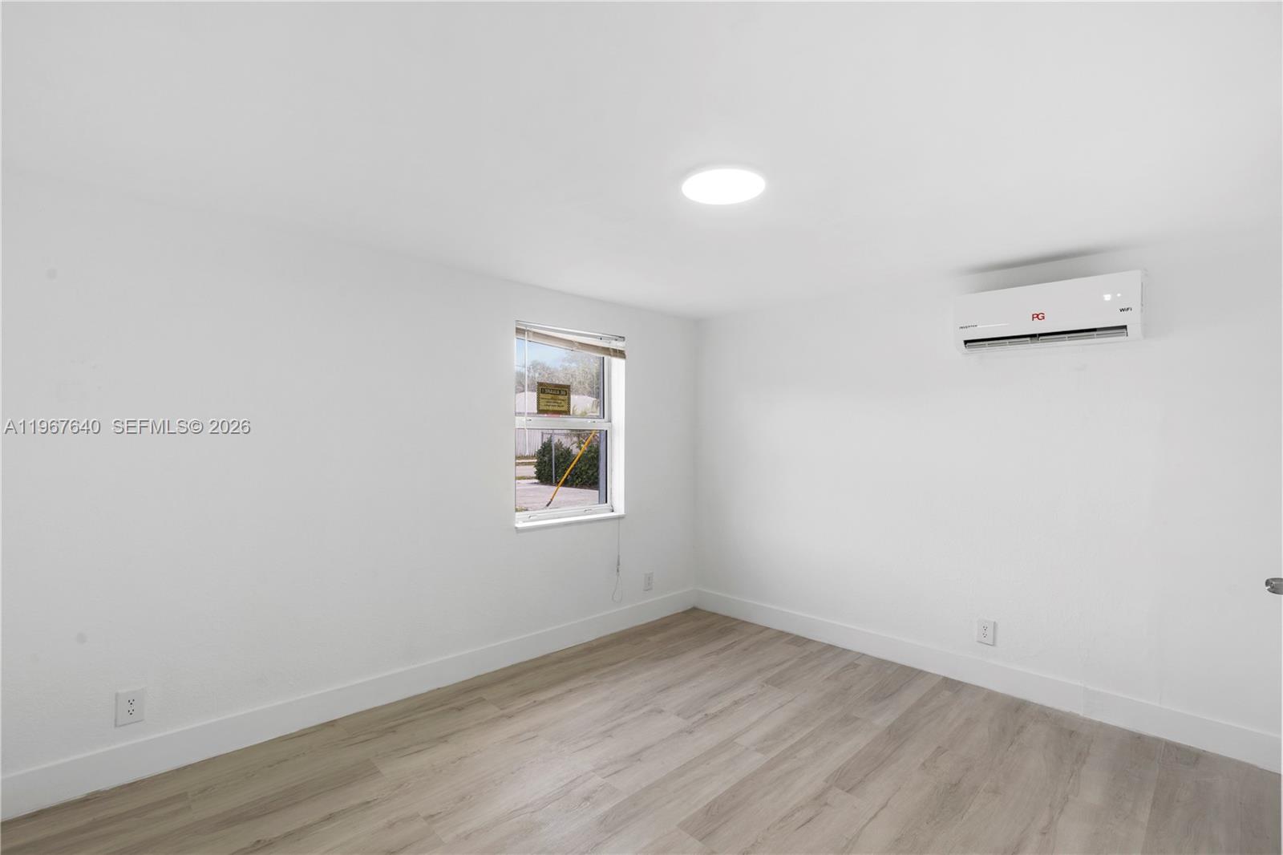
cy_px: 428
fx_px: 570
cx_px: 642
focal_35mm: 16
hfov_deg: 96.7
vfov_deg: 73.7
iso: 100
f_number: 9
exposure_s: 1/8
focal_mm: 16
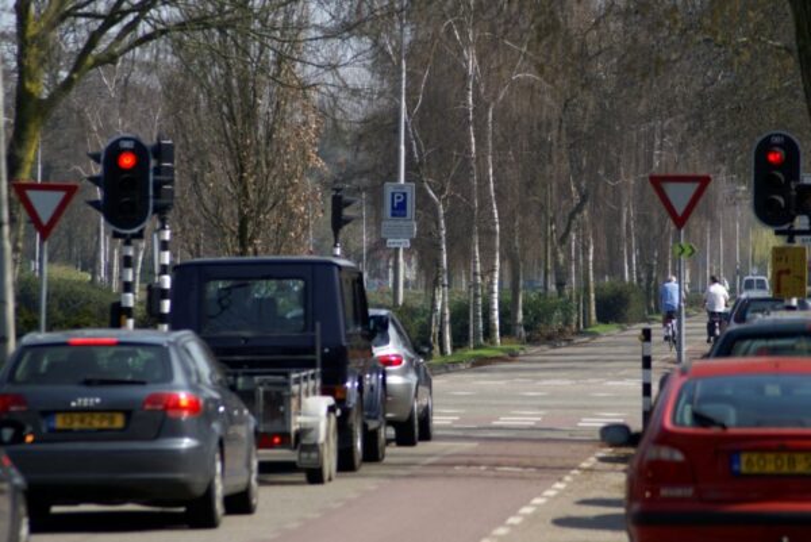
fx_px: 6763
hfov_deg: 6.9
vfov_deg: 4.6
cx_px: 406
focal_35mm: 300
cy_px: 271
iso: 100
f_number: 6.3
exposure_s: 1/320
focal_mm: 200
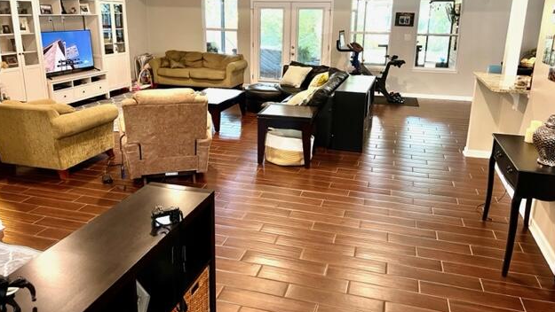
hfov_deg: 66.0
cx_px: 279
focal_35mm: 29
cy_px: 118
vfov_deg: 40.0
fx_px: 427
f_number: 1.5
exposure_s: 1/60
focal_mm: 5.7
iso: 400
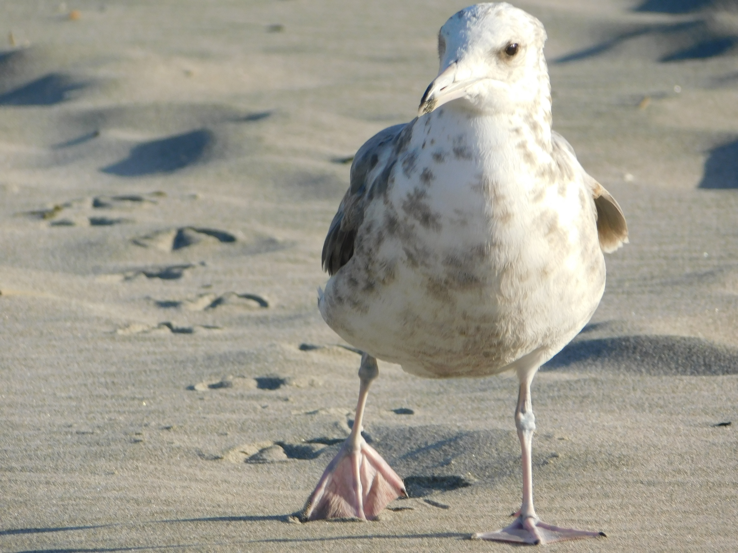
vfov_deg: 2.9
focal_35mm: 514
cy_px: 276
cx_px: 369
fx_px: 10958
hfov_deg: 3.9
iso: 125
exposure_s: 1/320
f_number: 6
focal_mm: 91.2
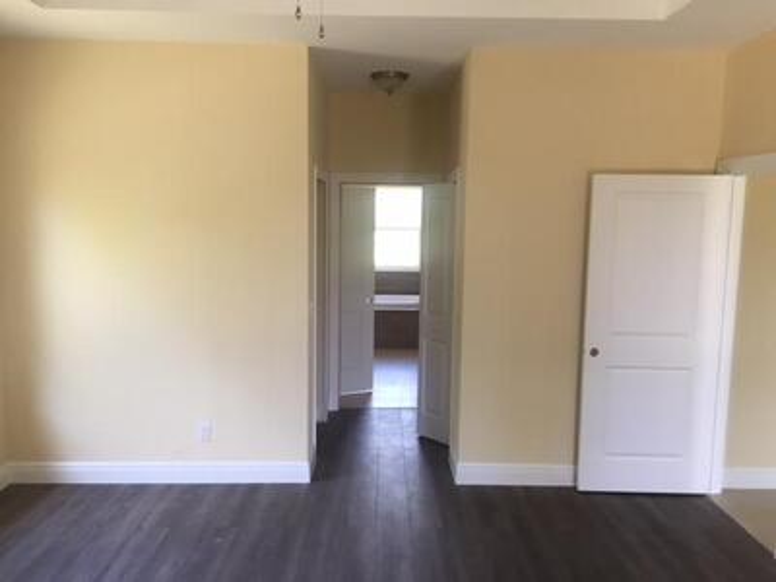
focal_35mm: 29
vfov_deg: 48.2
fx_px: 650
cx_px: 388
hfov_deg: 61.7
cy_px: 291
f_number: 2.2
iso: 40
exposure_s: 1/30
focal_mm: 4.15
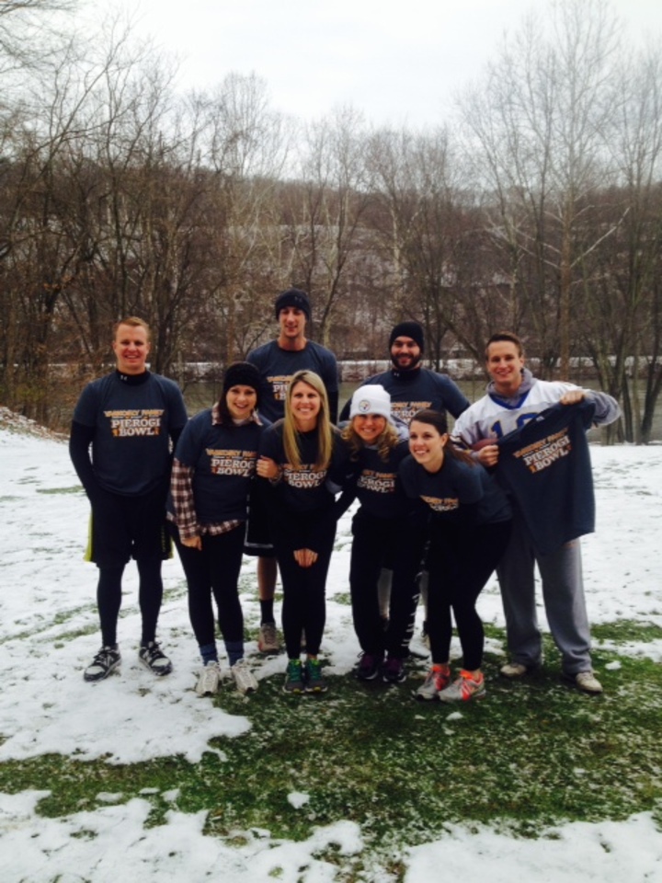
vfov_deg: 52.6
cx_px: 331
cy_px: 442
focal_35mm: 35
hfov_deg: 40.7
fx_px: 892
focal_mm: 4.28
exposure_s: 1/155
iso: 50
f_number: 2.4
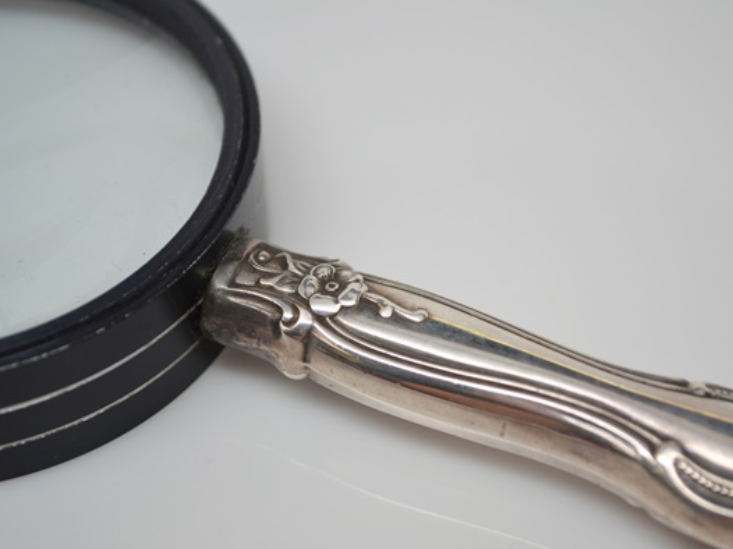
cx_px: 401
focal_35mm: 91
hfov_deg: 21.6
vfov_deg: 16.3
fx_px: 1917
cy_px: 272
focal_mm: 55
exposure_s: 1/60
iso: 400
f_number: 5.6
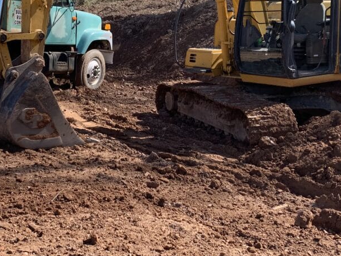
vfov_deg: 24.3
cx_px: 112
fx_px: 591
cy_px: 82
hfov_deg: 31.9
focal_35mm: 60
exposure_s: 1/822
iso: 25
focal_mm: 4.25
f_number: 1.8
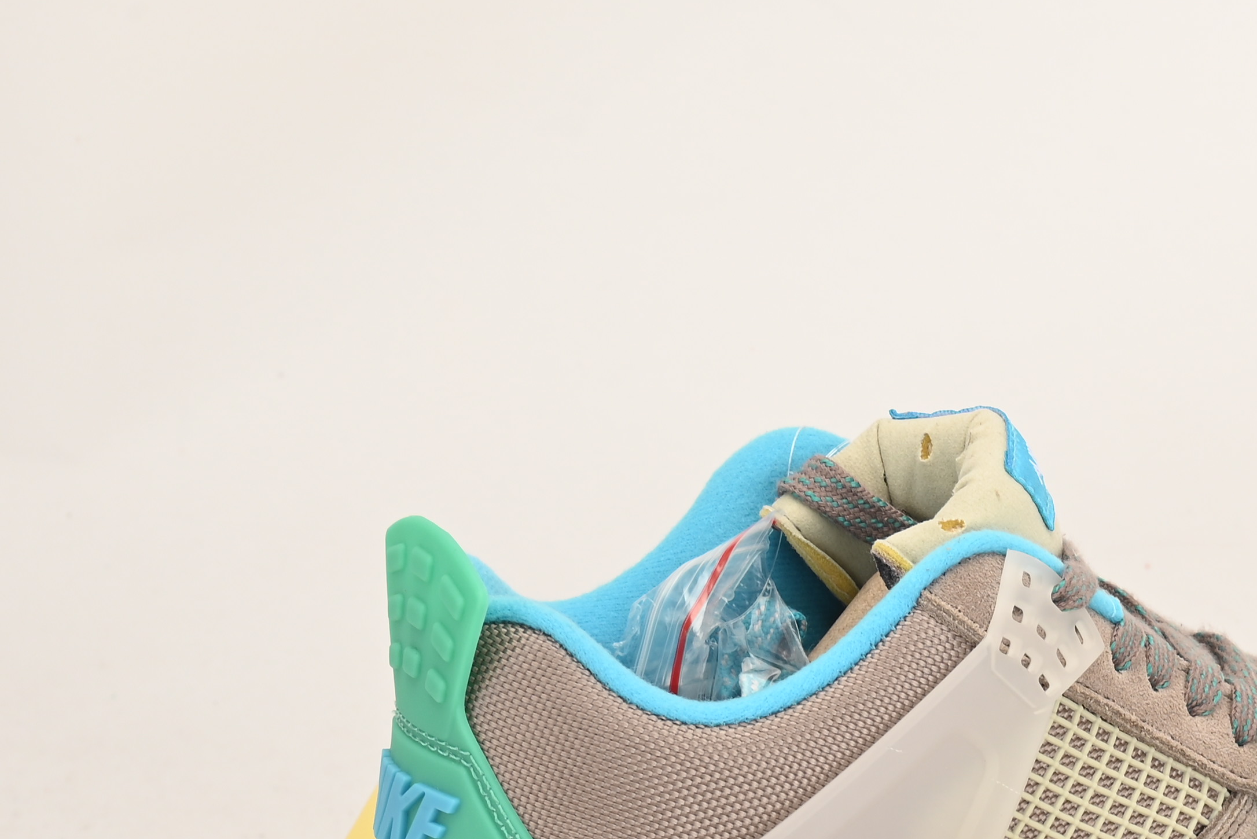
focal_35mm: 108
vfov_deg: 12.3
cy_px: 1132
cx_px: 1445
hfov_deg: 18.1
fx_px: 3772
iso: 100
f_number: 13
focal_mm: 39
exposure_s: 1/200
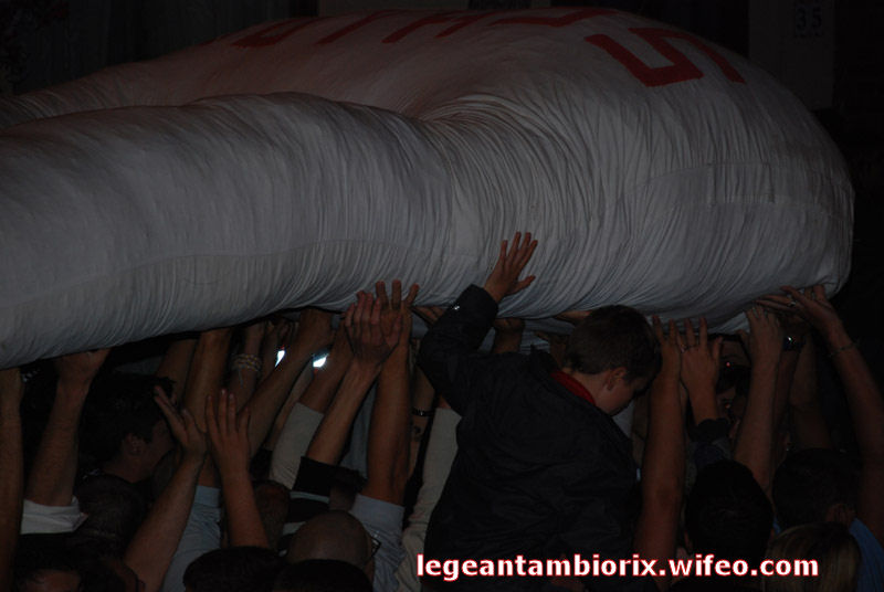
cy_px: 296
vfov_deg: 8.2
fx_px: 4131
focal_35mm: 168
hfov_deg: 12.2
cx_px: 442
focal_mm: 112
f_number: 5.6
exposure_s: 1/60
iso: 320
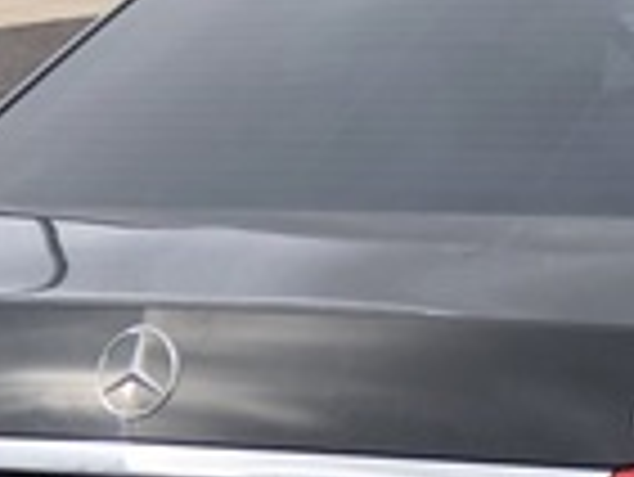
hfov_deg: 7.6
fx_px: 4748
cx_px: 715
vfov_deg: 5.7
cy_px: 536
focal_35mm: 259
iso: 20
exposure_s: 1/149
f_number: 2.8
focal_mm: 6.6
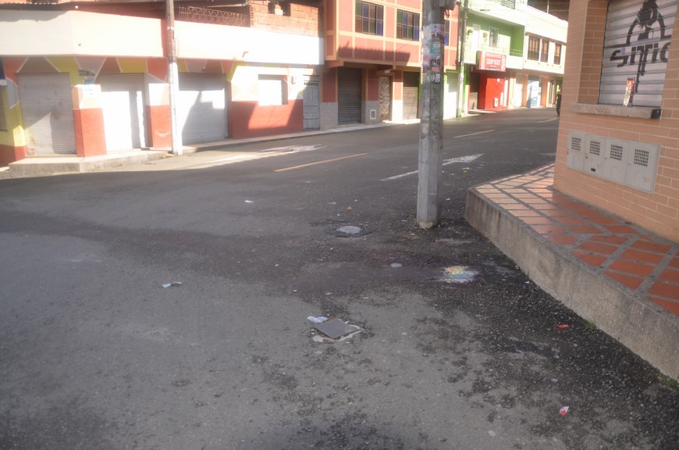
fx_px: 508
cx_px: 340
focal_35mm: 27
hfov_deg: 67.5
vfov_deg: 47.7
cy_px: 225
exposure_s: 1/250
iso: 110
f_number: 4
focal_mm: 18
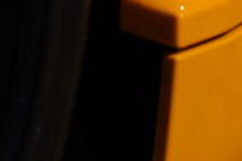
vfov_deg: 2.7
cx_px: 498
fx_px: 3371
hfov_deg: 4.1
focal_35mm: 502
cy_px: -143
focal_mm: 105
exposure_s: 1/3200
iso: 100
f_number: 4.5
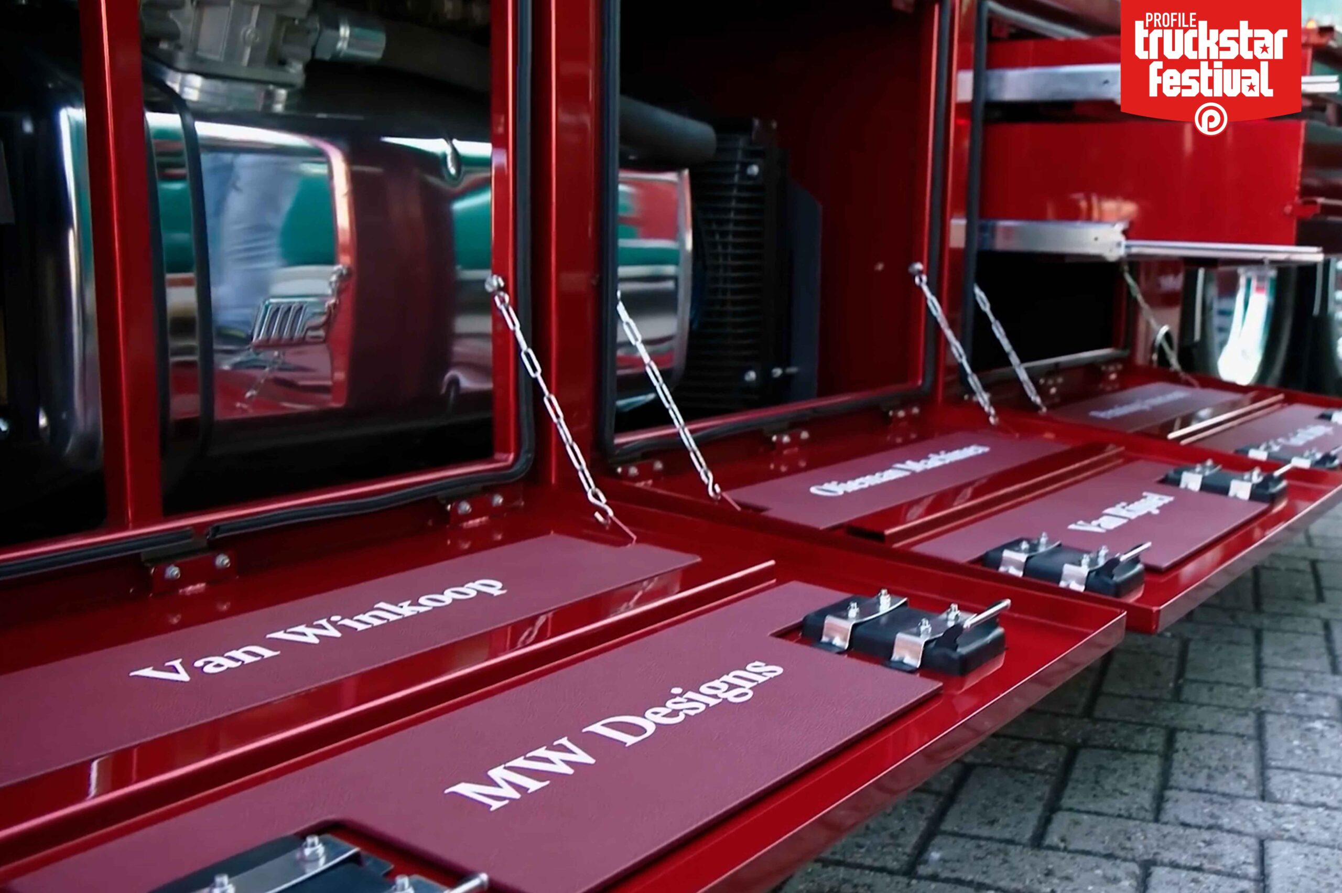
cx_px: 671
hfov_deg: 36.3
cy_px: 446
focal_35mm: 55
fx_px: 2049
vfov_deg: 24.6
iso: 200
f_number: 6.3
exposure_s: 1/320
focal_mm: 55
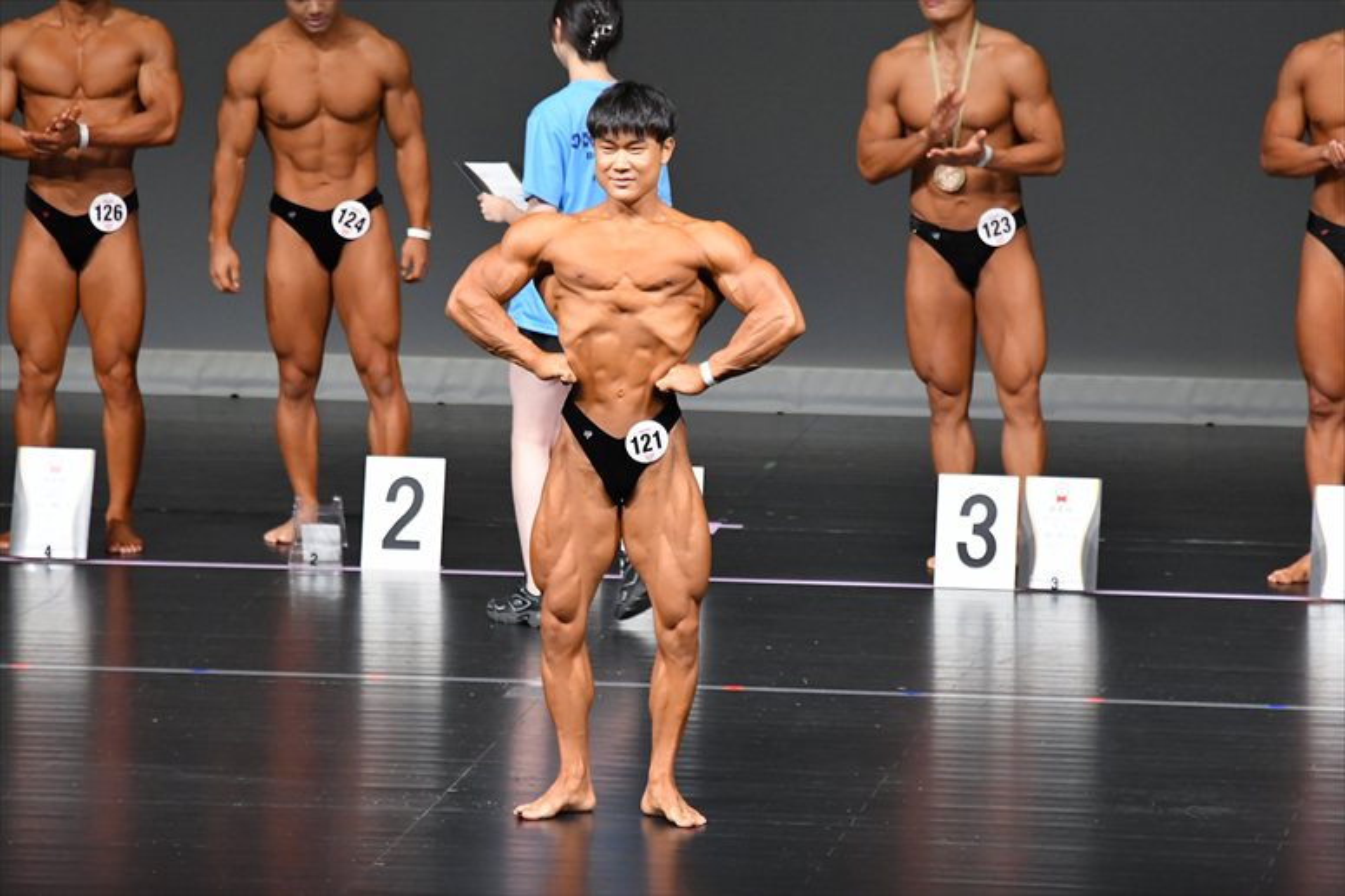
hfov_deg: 6.5
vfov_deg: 4.4
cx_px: 672
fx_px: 11763
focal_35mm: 315
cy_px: 448
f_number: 5.6
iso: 5000
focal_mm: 210
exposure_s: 1/400
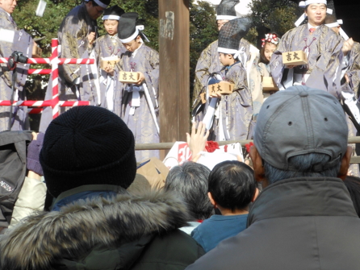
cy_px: 39
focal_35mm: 156
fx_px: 1623
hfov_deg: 12.6
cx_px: 303
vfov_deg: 9.5
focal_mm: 15.6
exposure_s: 1/125
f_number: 5.3
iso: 80
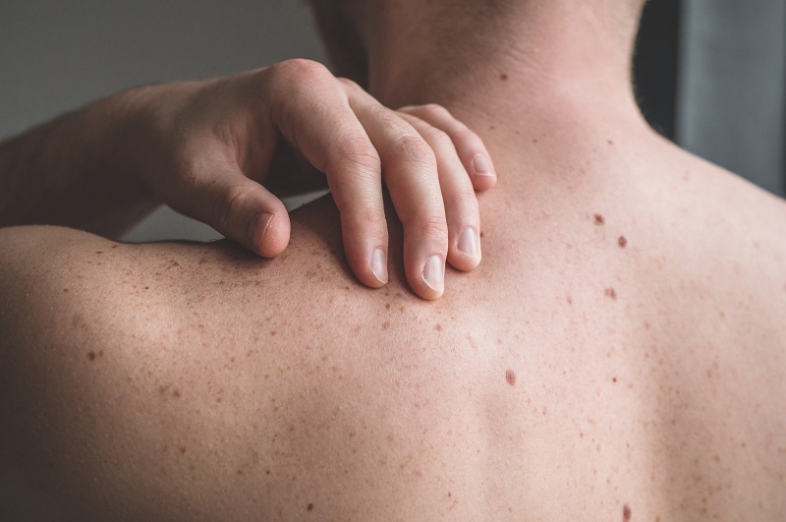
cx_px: 393
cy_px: 261
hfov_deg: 27.0
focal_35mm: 75
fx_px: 1635
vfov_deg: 18.1
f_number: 3.5
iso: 400
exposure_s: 1/125
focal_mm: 50
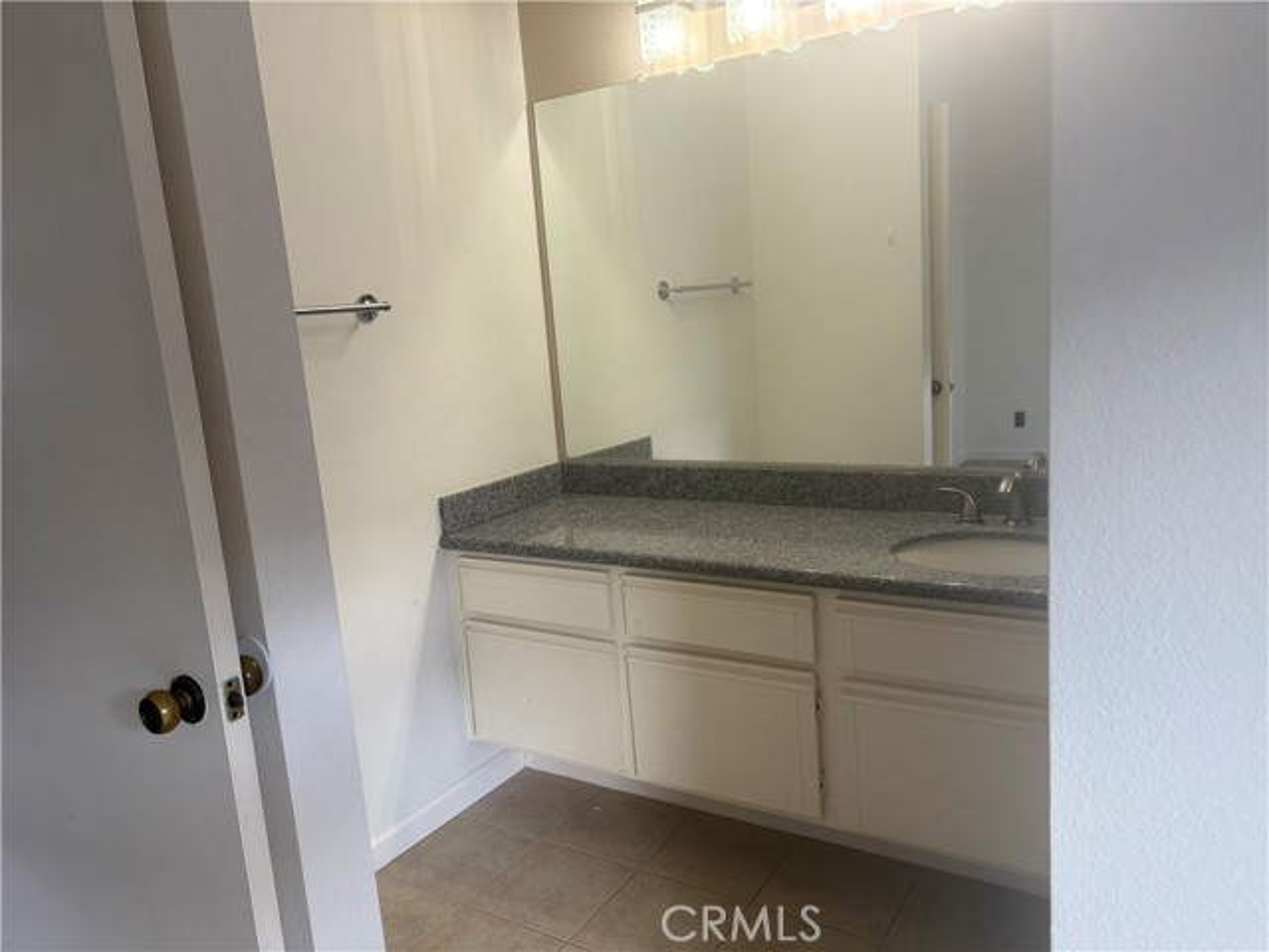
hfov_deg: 67.3
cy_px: 476
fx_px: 953
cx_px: 634
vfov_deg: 53.1
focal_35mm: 26
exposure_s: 1/120
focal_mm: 5.96
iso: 80
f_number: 1.6
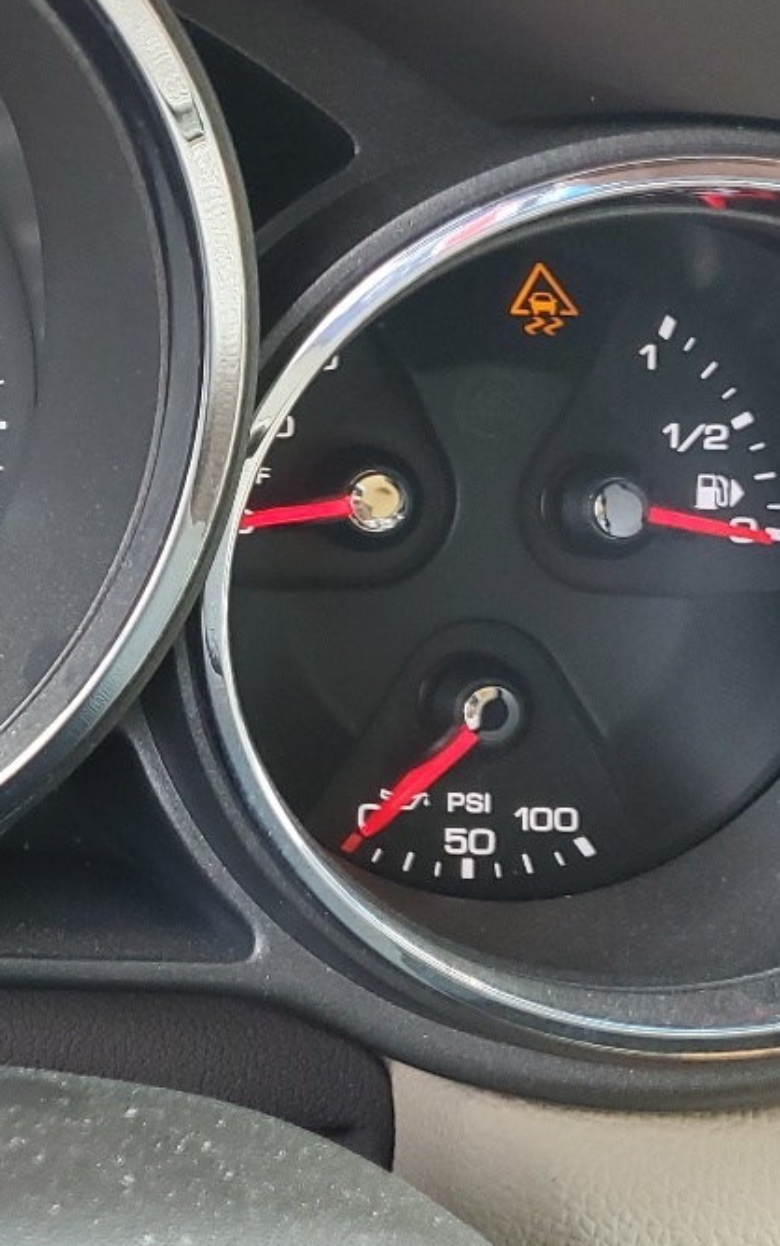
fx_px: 2243
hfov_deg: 17.9
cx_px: -338
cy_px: 483
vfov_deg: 31.0
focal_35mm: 66
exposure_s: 1/120
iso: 65
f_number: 1.5
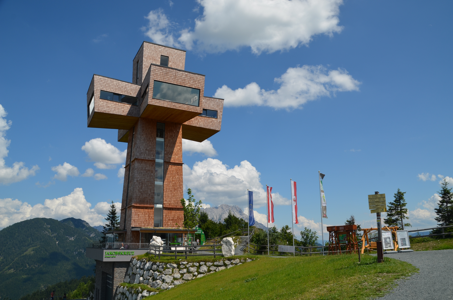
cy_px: 150
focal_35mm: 27
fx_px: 339
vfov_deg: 47.7
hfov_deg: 67.5
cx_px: 226
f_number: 10
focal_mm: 18
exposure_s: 1/400
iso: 100
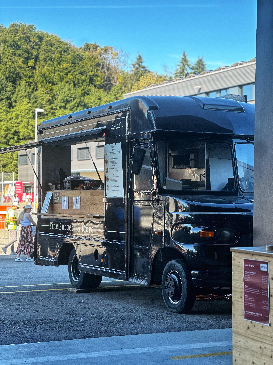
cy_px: 182
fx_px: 810
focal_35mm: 77
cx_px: 136
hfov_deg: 19.1
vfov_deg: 25.3
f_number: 2.8
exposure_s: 1/121
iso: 32
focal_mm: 9
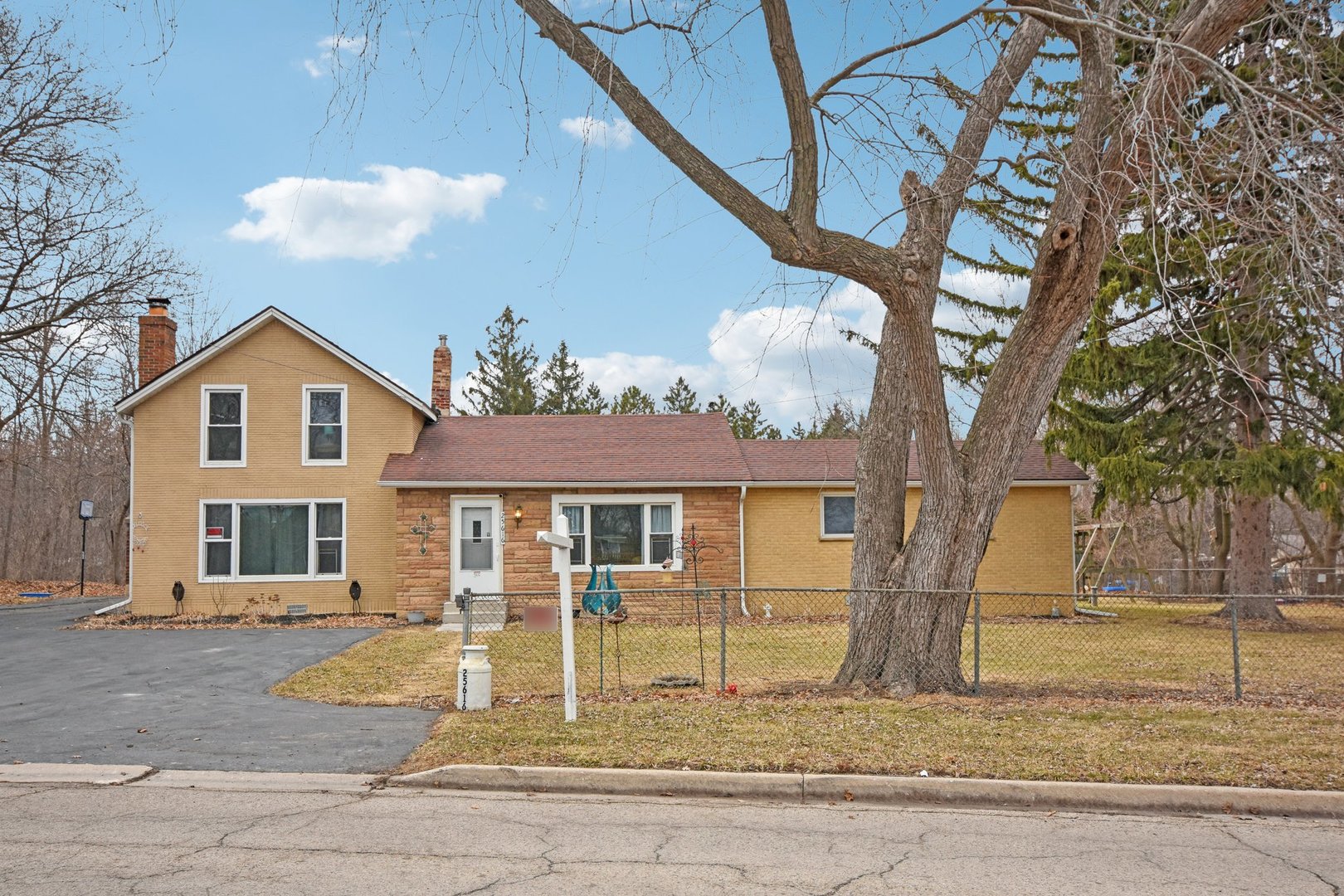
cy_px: 448
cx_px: 672
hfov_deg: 61.9
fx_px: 1120
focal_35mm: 30
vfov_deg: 43.6
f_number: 8
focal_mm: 20
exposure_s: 1/250
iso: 400
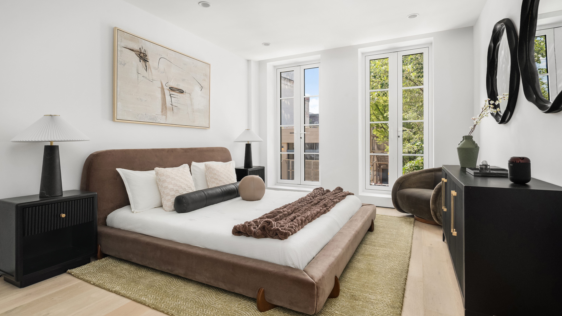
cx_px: 280
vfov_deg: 61.0
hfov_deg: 92.7
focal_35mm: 18
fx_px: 268
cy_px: 150
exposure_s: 1/8
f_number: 13
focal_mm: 17
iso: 1250
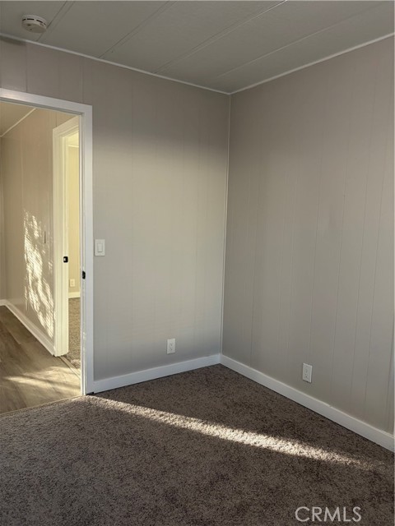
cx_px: 198
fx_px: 396
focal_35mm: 26
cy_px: 263
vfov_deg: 67.3
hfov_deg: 53.1
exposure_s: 1/60
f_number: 1.6
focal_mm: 5.96
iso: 80
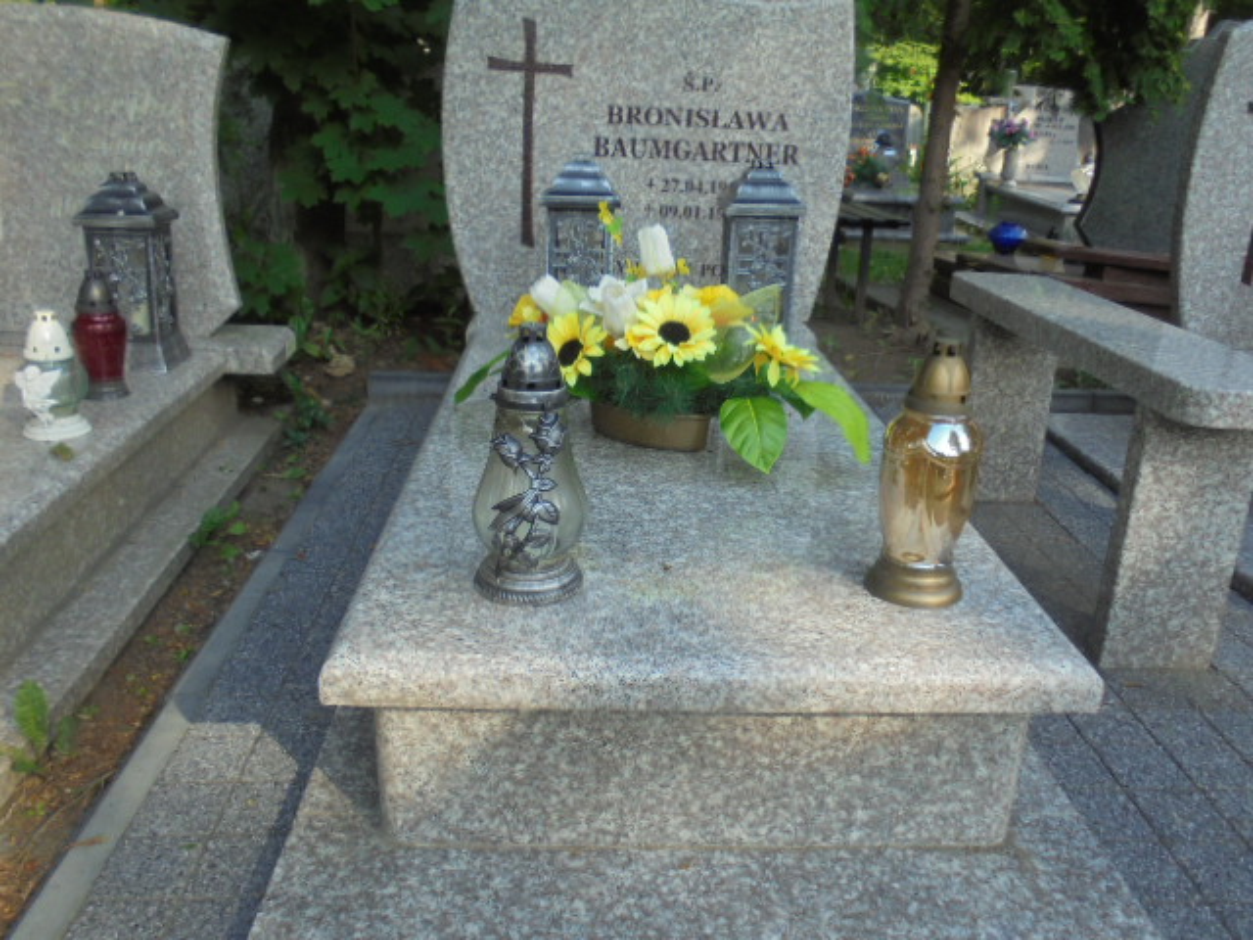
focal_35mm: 29
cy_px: 470
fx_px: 1050
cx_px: 626
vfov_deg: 48.2
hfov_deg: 61.7
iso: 100
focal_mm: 5.3
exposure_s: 1/250
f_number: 3.7
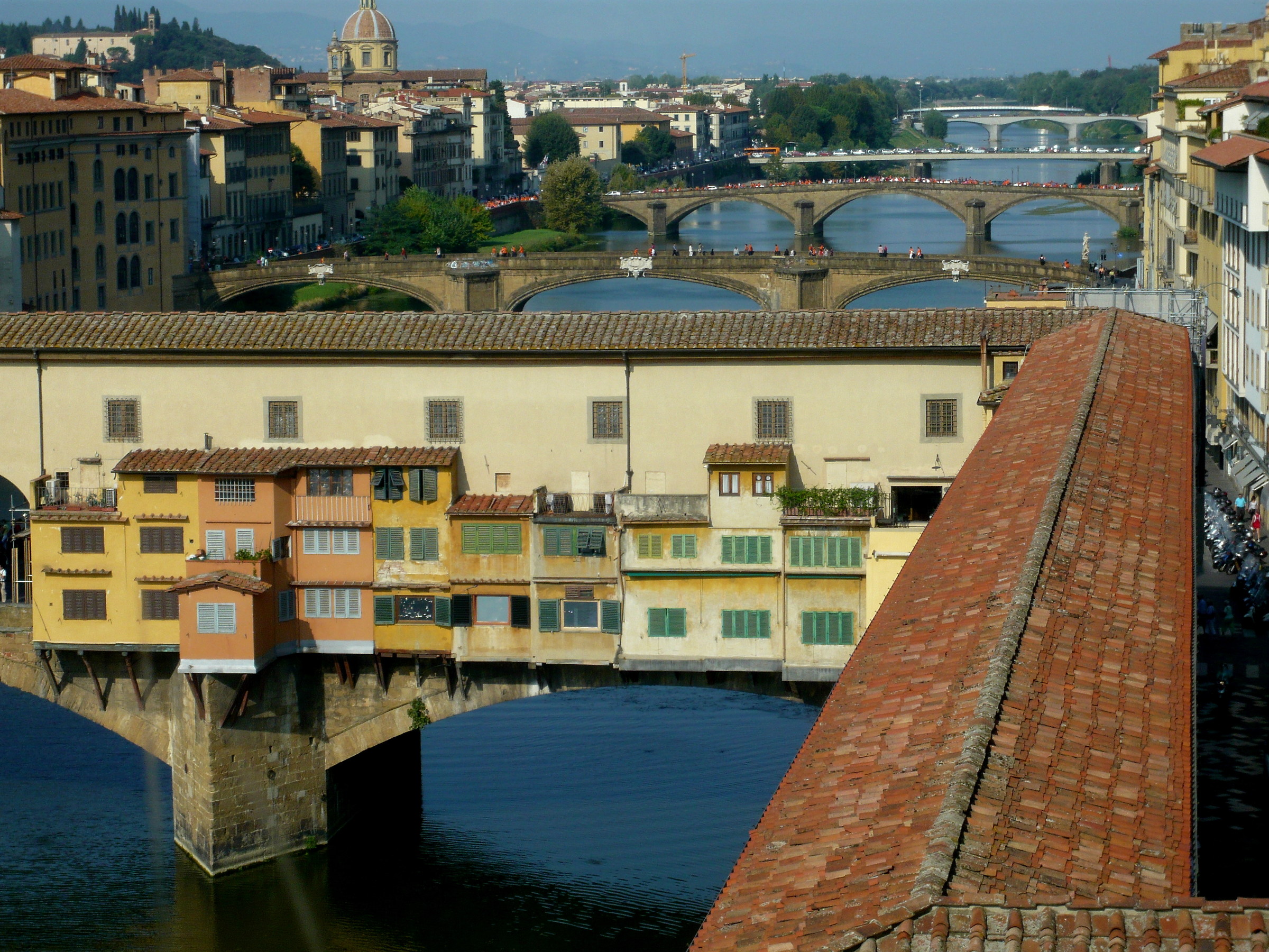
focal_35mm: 100
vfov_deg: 14.8
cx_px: 634
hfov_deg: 19.6
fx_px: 3666
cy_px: 476
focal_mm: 16.4
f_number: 5.6
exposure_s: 1/400
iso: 100
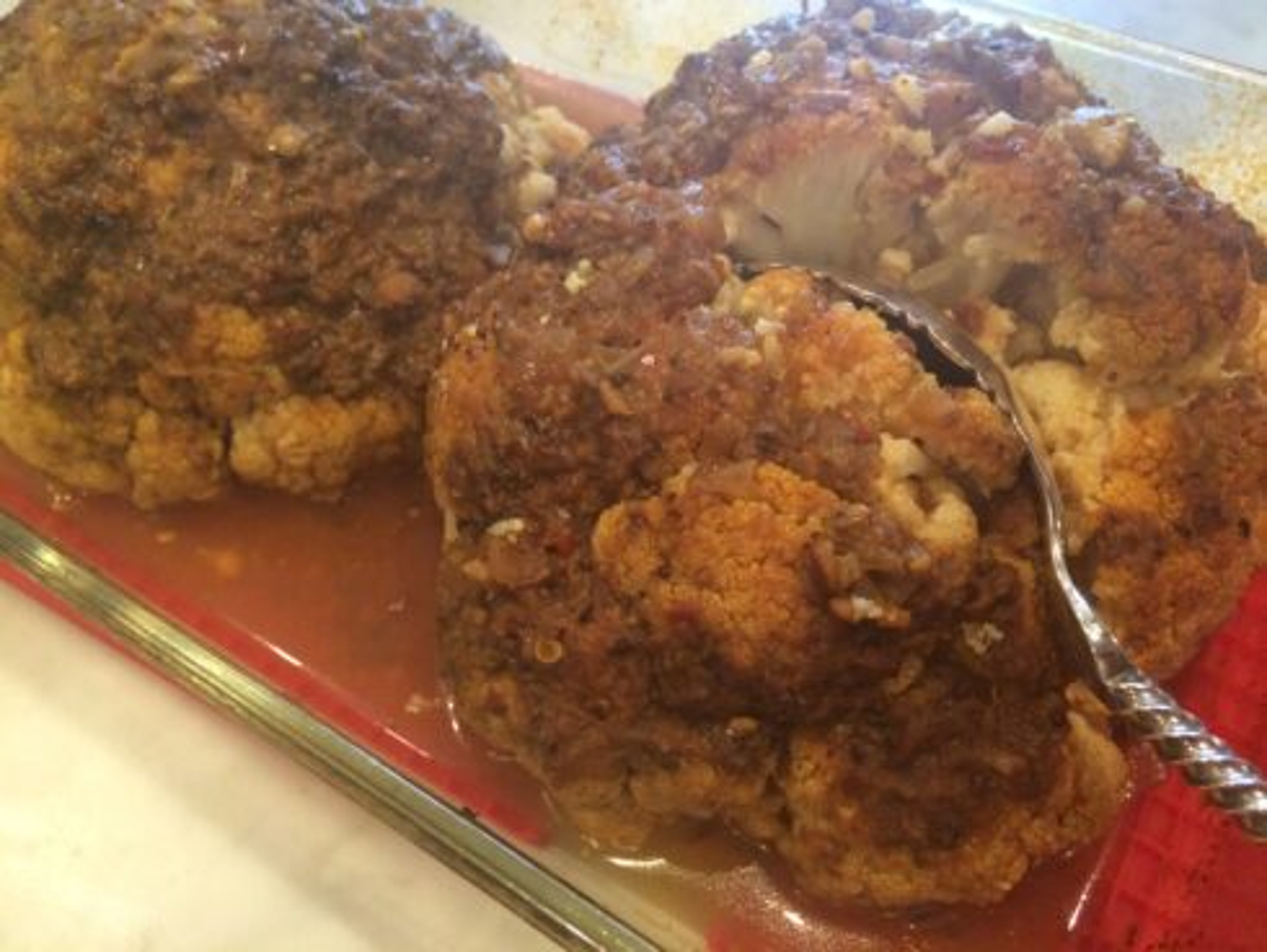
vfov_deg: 48.3
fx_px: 1062
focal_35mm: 29
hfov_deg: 61.6
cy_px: 476
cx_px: 634
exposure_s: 1/30
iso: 250
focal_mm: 4.15
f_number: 2.2
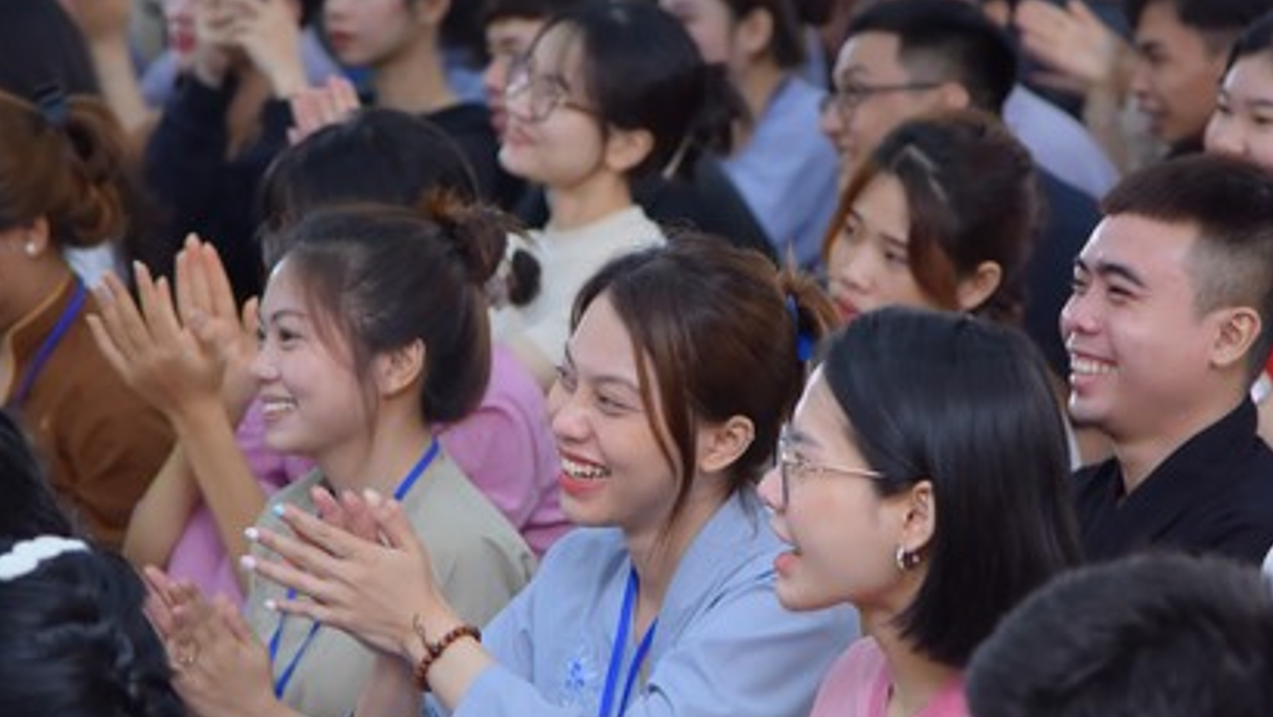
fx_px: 6281
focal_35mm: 186
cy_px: 425
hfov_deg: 11.6
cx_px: 607
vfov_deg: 6.5
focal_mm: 112
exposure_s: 1/125
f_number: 4
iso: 1000
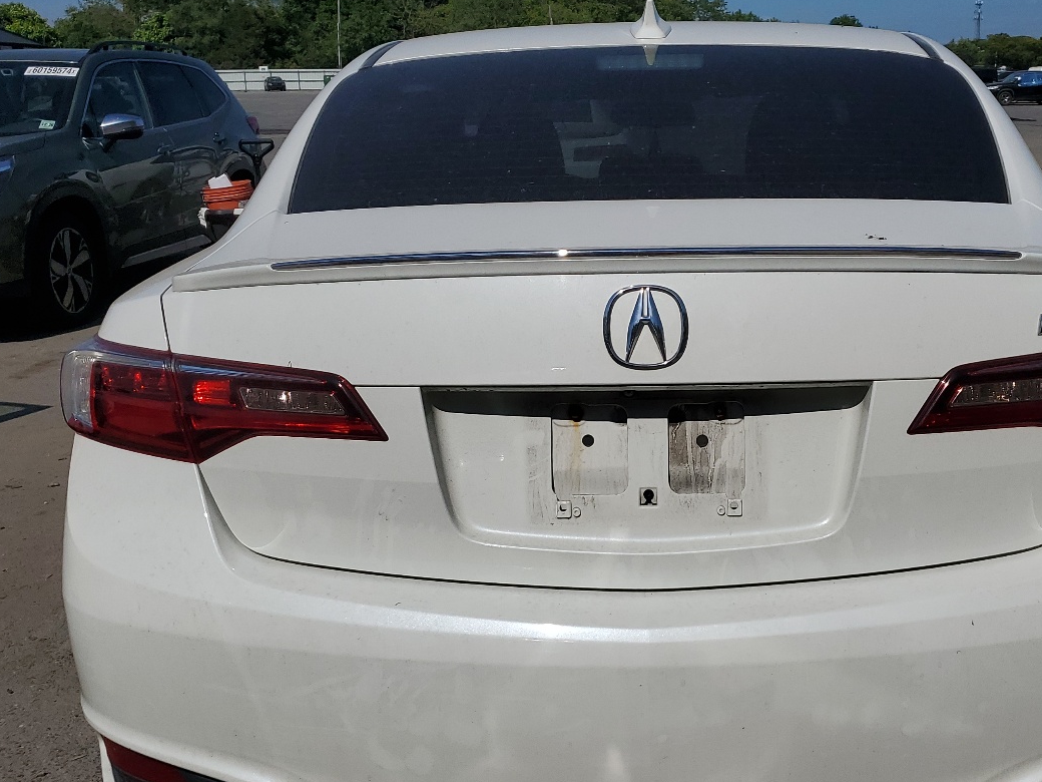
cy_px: 474
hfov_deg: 46.4
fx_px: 1204
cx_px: 644
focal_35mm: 40
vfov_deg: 35.8
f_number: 1.5
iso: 51
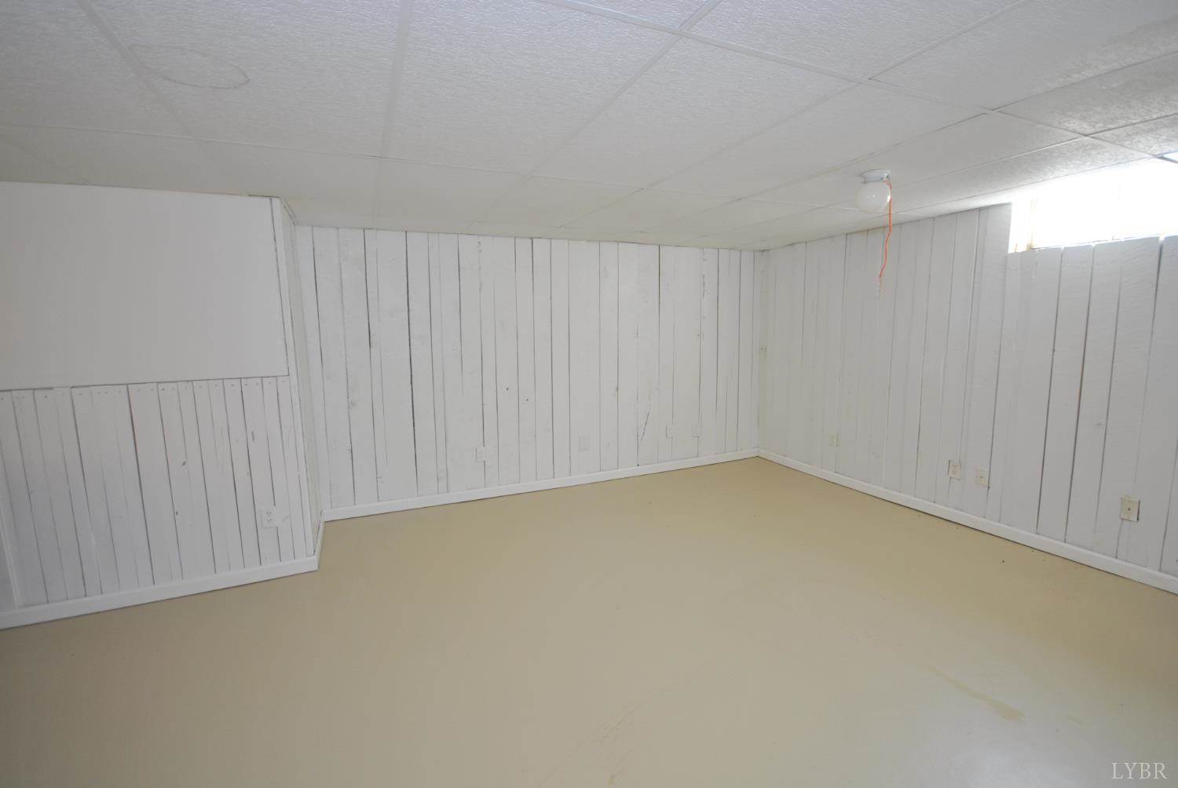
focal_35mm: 15
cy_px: 394
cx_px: 589
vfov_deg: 77.5
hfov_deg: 100.3
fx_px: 491
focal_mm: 10
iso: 250
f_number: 4
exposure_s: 1/30
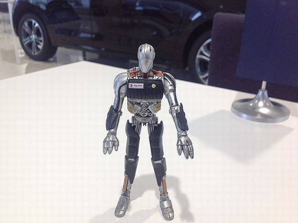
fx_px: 301
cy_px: 112
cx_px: 149
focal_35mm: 35
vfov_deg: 40.6
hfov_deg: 52.7
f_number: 2.4
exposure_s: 1/60
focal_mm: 4.28
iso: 64
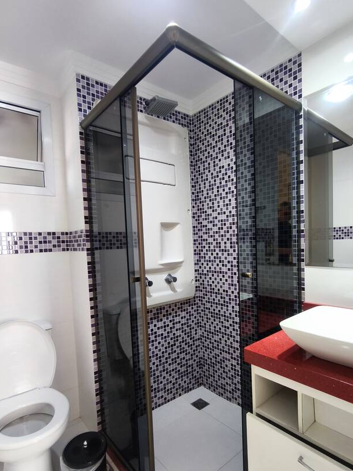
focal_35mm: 20
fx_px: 272
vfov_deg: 81.5
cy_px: 256
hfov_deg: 65.8
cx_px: 196
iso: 160
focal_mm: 1.91
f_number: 2.2
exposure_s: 1/30
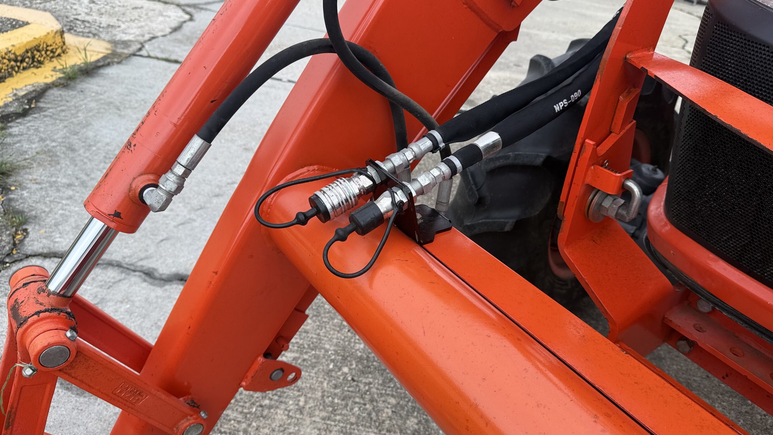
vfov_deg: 42.9
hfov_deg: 69.9
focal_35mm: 27
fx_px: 553
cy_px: 215
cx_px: 389
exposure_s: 1/491
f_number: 1.78
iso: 80
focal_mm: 6.76
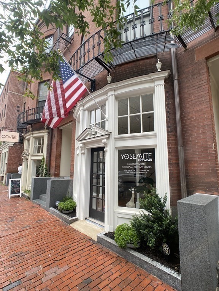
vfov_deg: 67.3
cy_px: 146
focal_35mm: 26
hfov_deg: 53.1
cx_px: 110
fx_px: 219
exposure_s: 1/146
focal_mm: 4.25
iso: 32
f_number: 1.8
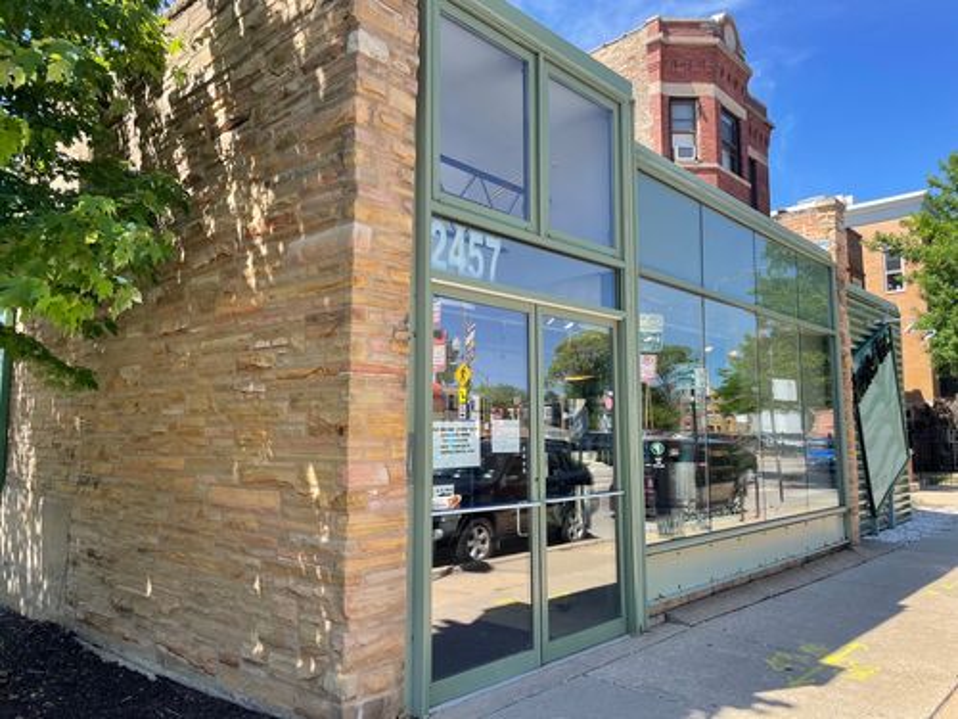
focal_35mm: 26
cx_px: 479
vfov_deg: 53.1
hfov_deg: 67.3
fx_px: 720
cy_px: 360
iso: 32
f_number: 1.6
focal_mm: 4.2
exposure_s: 1/785
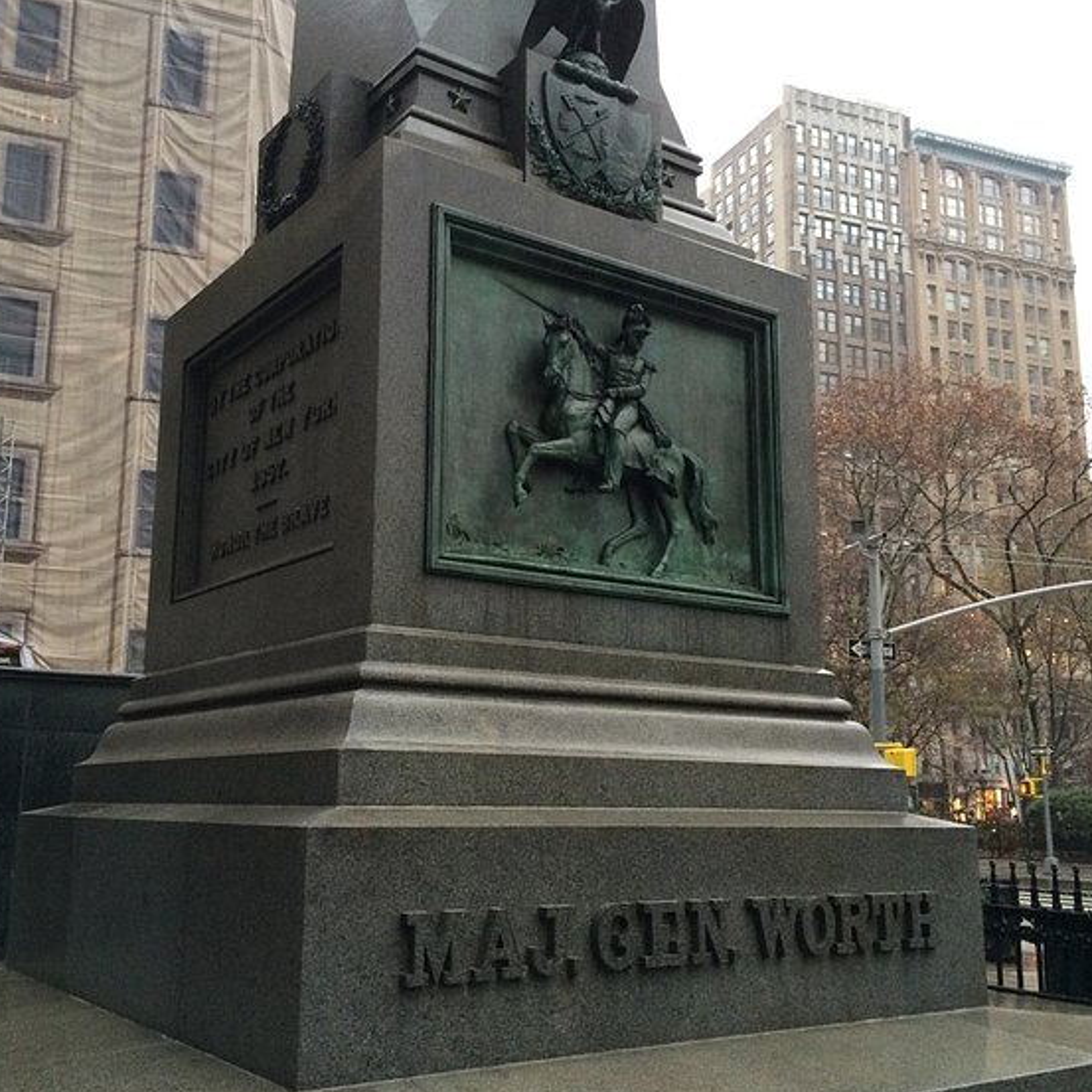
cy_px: 550
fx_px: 1285
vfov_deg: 46.0
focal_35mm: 36
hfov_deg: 46.0
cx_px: 490
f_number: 2.2
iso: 160
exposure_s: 1/30
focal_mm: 4.12
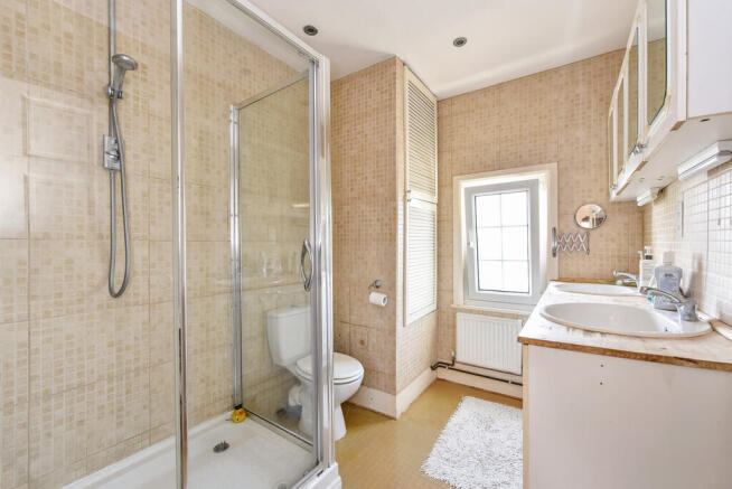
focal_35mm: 14
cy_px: 244
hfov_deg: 104.2
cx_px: 366
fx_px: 285
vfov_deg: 81.3
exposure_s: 1/25
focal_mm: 14
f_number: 8
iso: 400
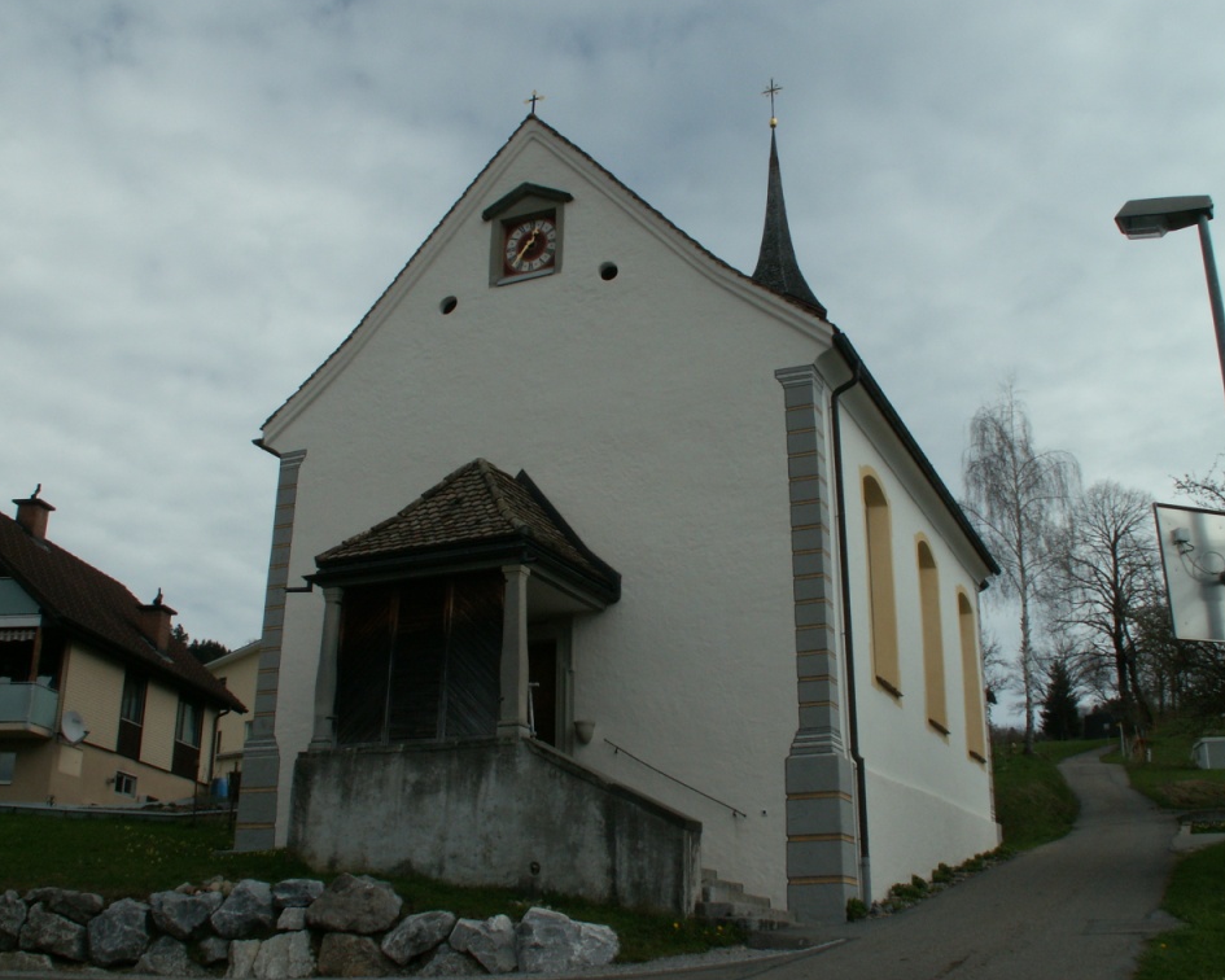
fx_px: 1341
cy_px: 484
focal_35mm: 37
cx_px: 643
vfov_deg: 40.1
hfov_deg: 49.1
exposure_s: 1/320
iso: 50
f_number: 8
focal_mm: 5.86
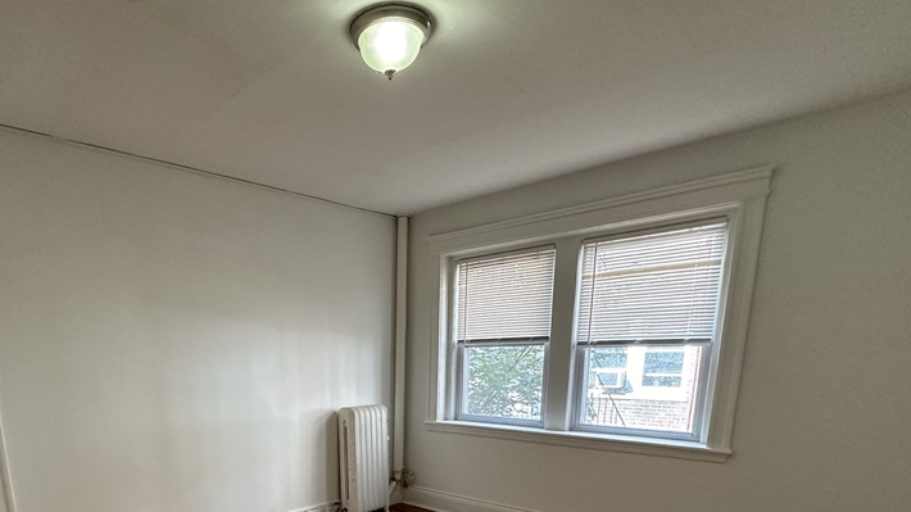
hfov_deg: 80.0
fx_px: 531
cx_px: 352
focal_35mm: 22
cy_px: 470
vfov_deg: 46.0
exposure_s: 1/120
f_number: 2.2
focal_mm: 2.22
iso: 320
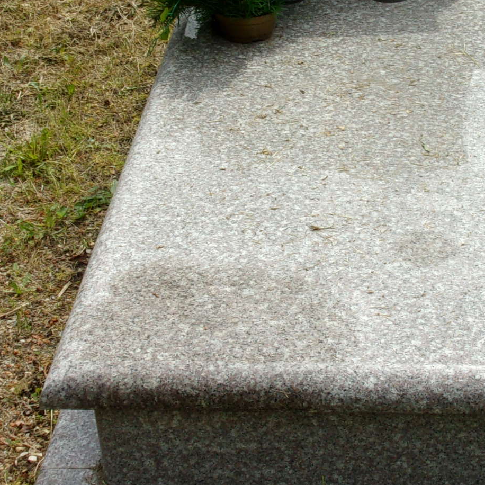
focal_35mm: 70
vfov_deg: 24.6
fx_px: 1110
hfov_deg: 24.6
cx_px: 311
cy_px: 181
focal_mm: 5.1
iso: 80
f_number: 10.8
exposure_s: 1/85
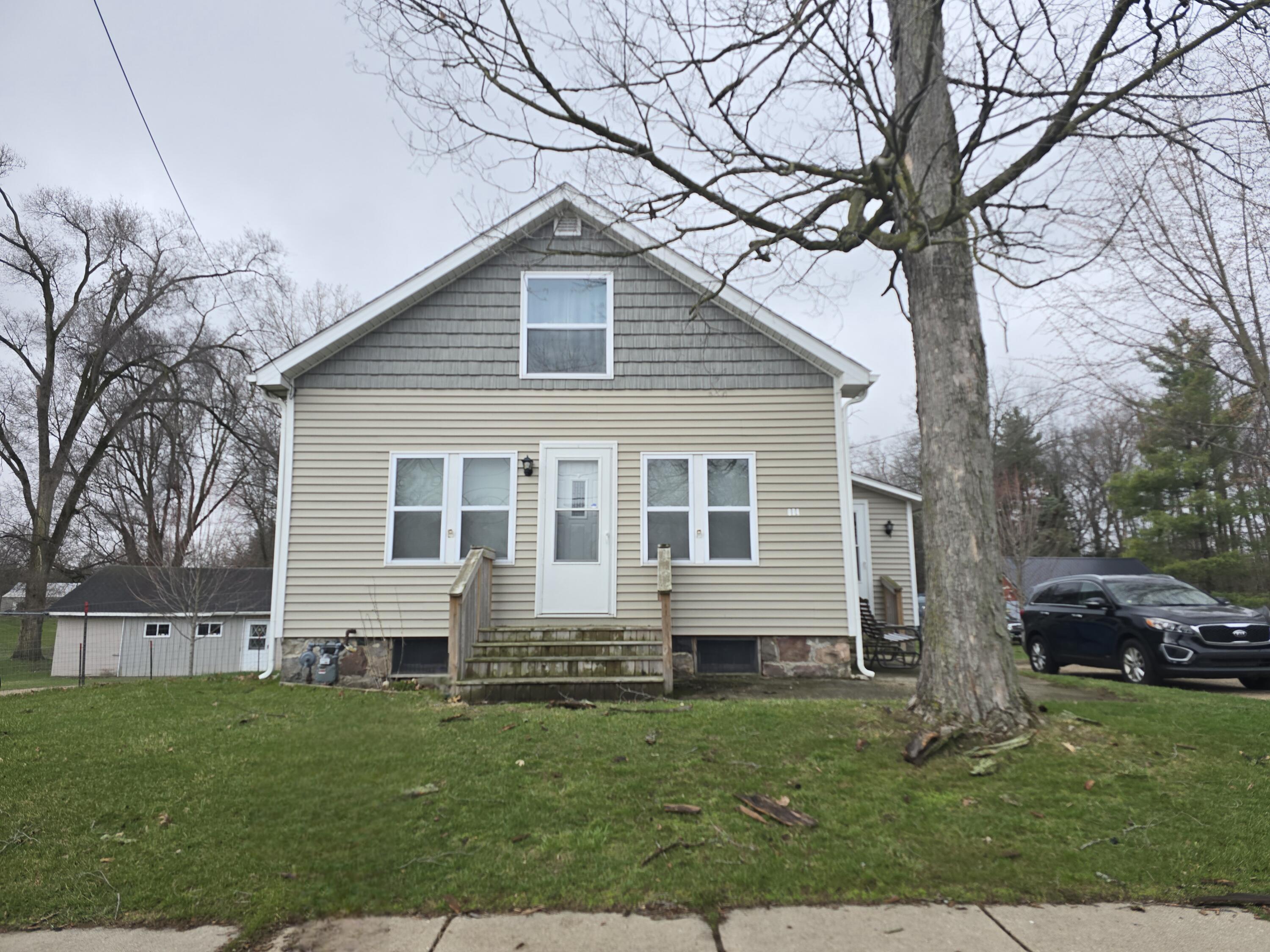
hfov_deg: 73.9
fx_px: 844
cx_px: 635
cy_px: 476
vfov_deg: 58.9
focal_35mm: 23
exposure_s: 1/208
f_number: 1.7
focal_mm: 6.3
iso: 12
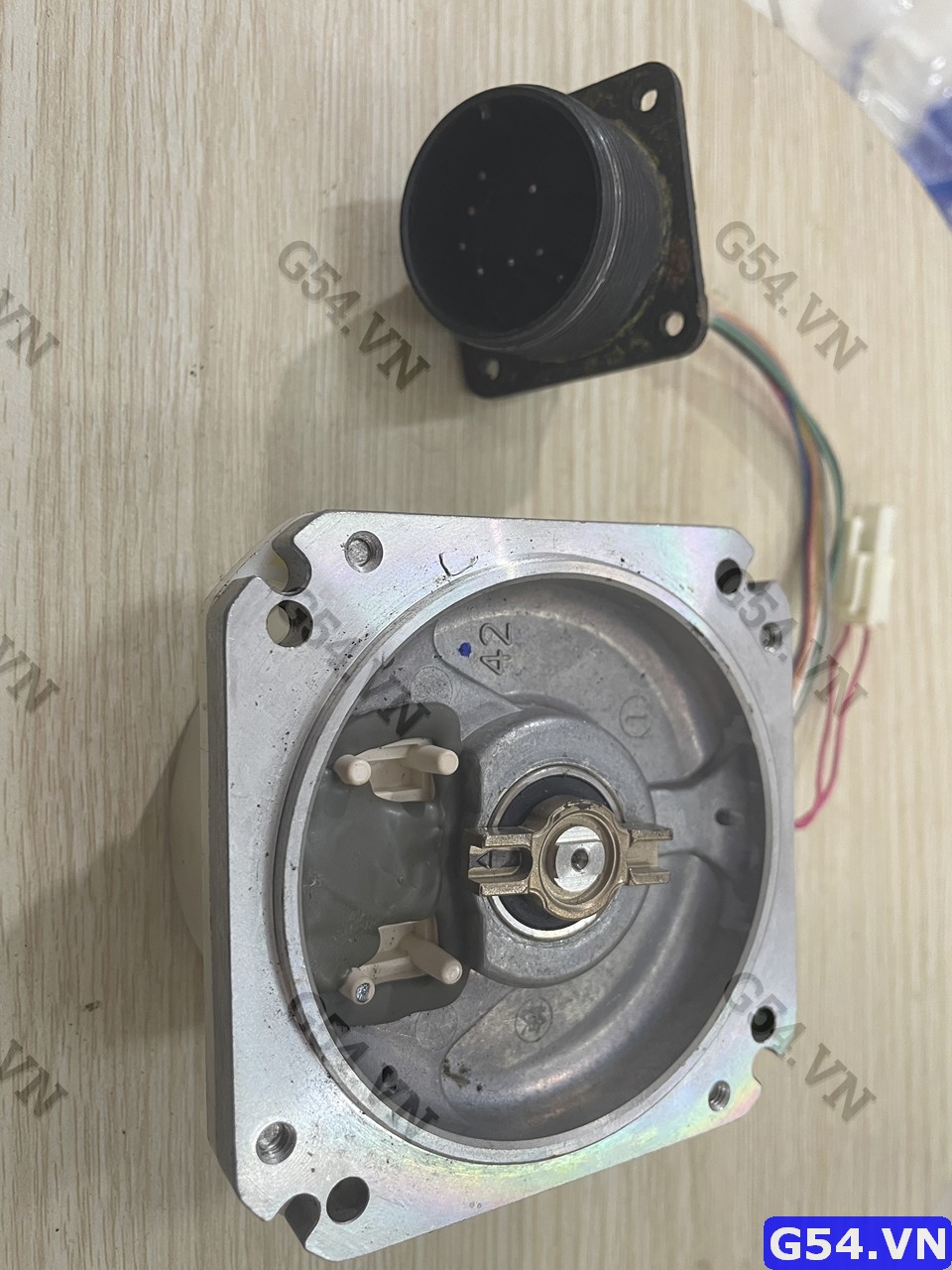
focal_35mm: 26
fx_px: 953
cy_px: 635
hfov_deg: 53.1
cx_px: 476
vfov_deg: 67.3
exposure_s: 1/50
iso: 250
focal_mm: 4.2
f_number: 1.6
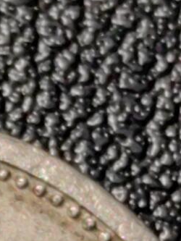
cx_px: -158
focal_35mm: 432
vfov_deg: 4.5
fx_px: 3010
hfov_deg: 3.4
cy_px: 460
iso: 50
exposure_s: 1/115
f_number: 2
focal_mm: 5.75
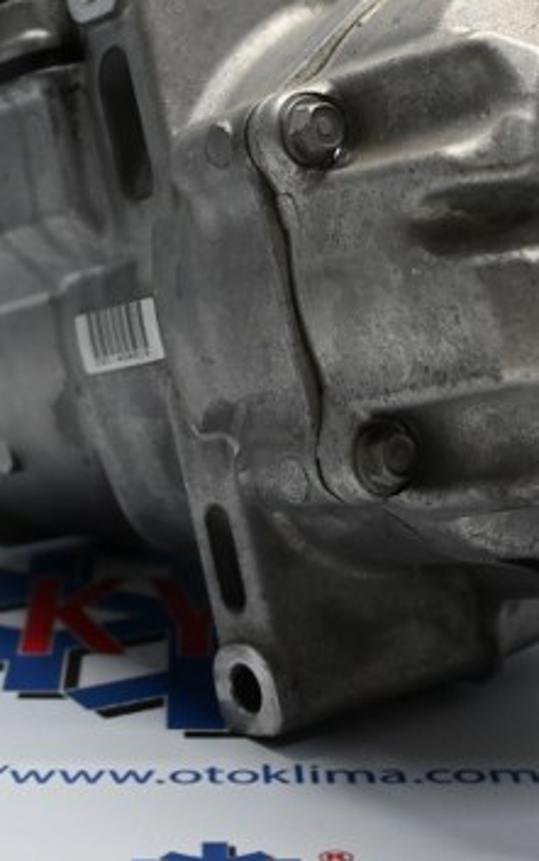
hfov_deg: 14.3
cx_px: 305
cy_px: 216
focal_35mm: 92
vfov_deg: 22.4
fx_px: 2153
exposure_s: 1/125
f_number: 4.5
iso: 1000
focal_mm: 26.5
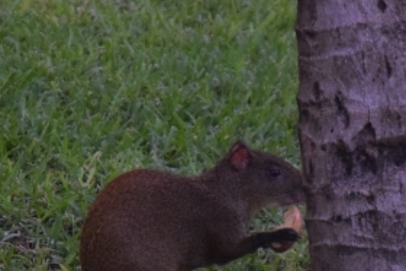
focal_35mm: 1097
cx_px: 90
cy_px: 293
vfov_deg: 1.3
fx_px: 12378
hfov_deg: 1.9
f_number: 5.6
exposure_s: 1/500
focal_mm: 200
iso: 2800
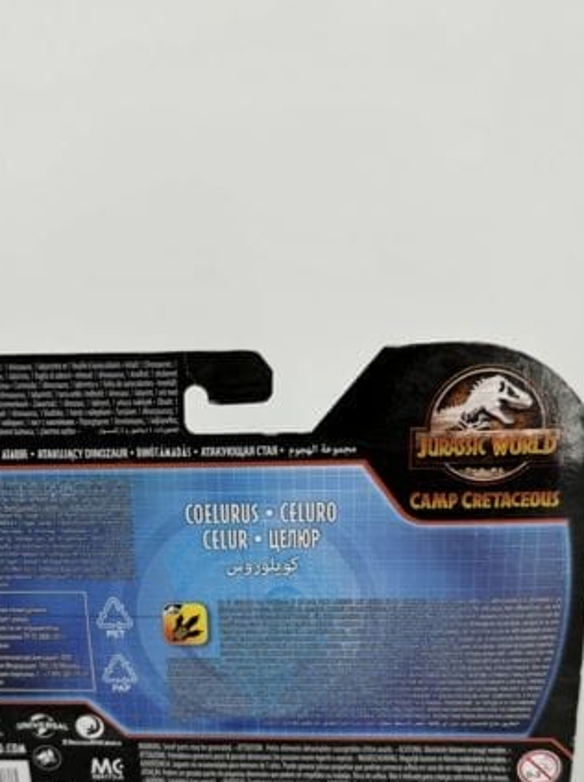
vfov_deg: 47.8
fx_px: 857
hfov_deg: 37.6
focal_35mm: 38
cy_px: 554
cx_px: 257
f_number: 1.78
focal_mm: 6.76
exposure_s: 1/1366
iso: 80
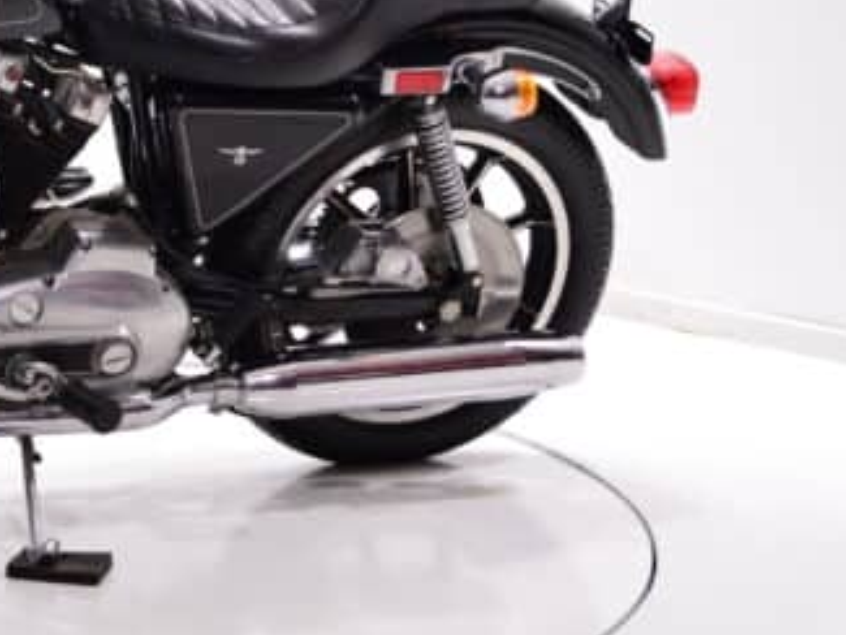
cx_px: -78
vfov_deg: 12.4
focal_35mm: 119
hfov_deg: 16.1
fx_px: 2913
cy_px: 103
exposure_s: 1/100
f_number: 6.3
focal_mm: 35
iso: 1600
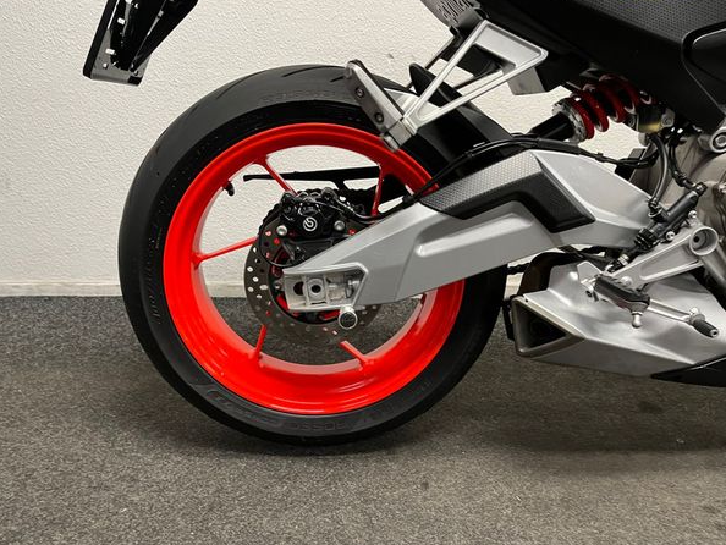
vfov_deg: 49.8
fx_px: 587
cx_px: 345
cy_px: 265
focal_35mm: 28
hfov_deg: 63.4
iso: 160
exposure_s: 1/50
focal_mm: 5.1
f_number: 1.6
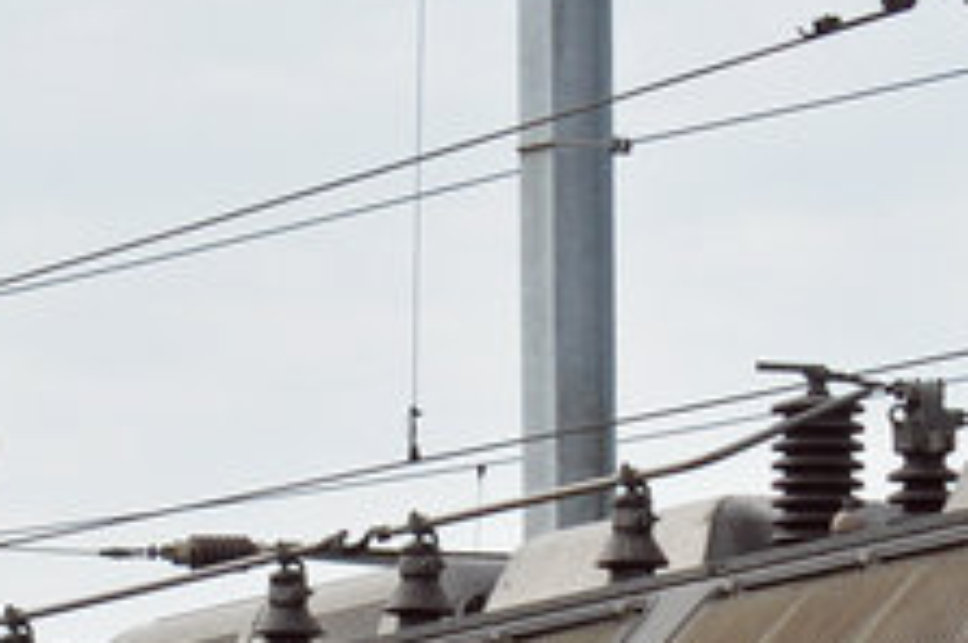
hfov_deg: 3.6
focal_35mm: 566
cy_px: 1114
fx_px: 15197
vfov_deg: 2.4
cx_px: 1085
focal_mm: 70
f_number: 5
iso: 320
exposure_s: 1/1000
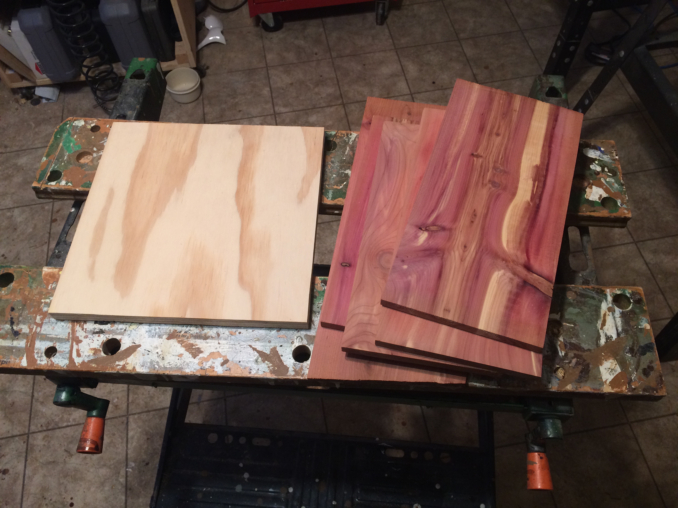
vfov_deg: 48.2
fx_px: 568
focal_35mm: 29
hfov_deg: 61.7
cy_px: 254
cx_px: 339
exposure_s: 1/30
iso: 80
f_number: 2.2
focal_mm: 4.15
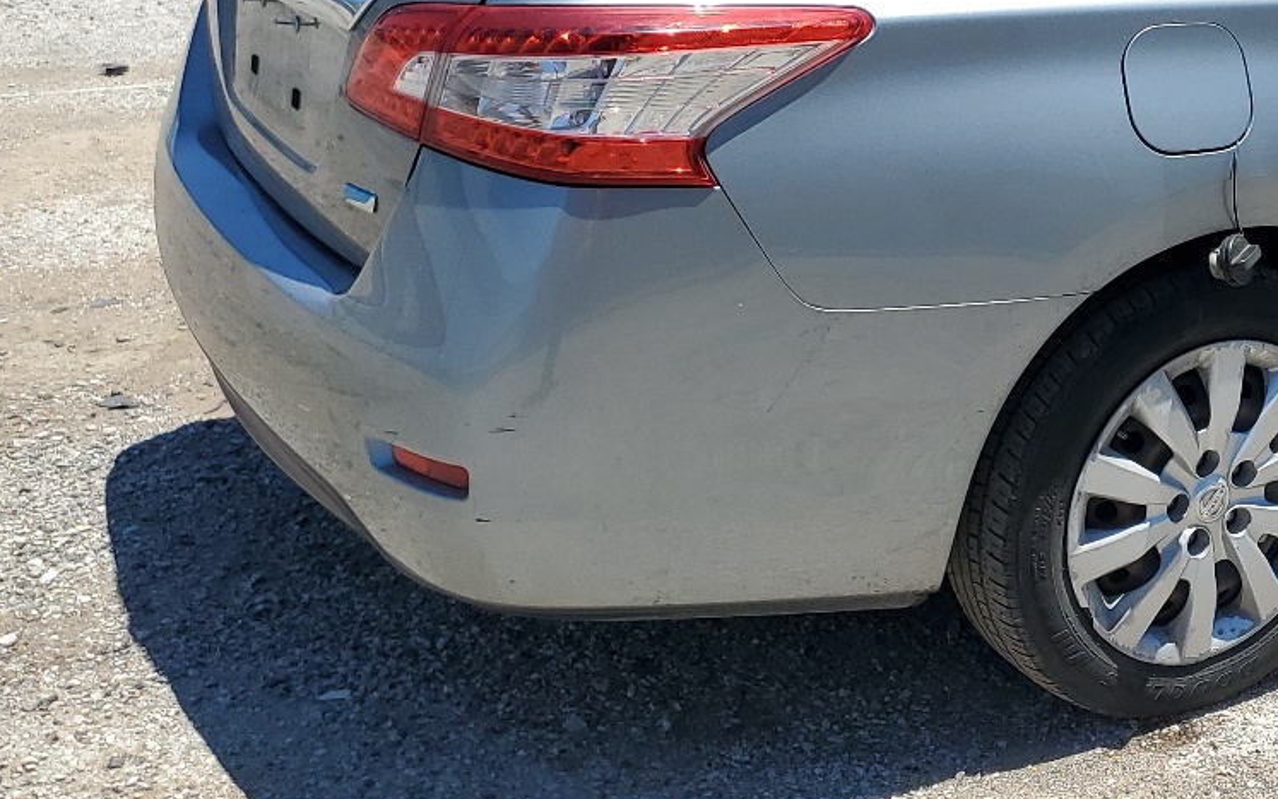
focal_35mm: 59
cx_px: 1295
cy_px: 139
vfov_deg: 21.7
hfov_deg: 31.7
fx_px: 2055
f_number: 1.5
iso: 50
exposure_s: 1/2500
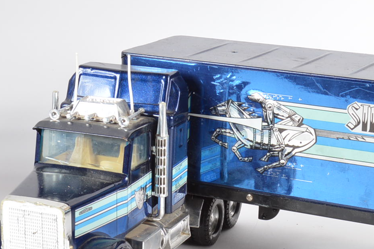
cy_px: 91
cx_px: 53
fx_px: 1252
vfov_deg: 11.3
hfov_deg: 16.8
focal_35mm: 121
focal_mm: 25
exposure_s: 1/125
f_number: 10
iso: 100
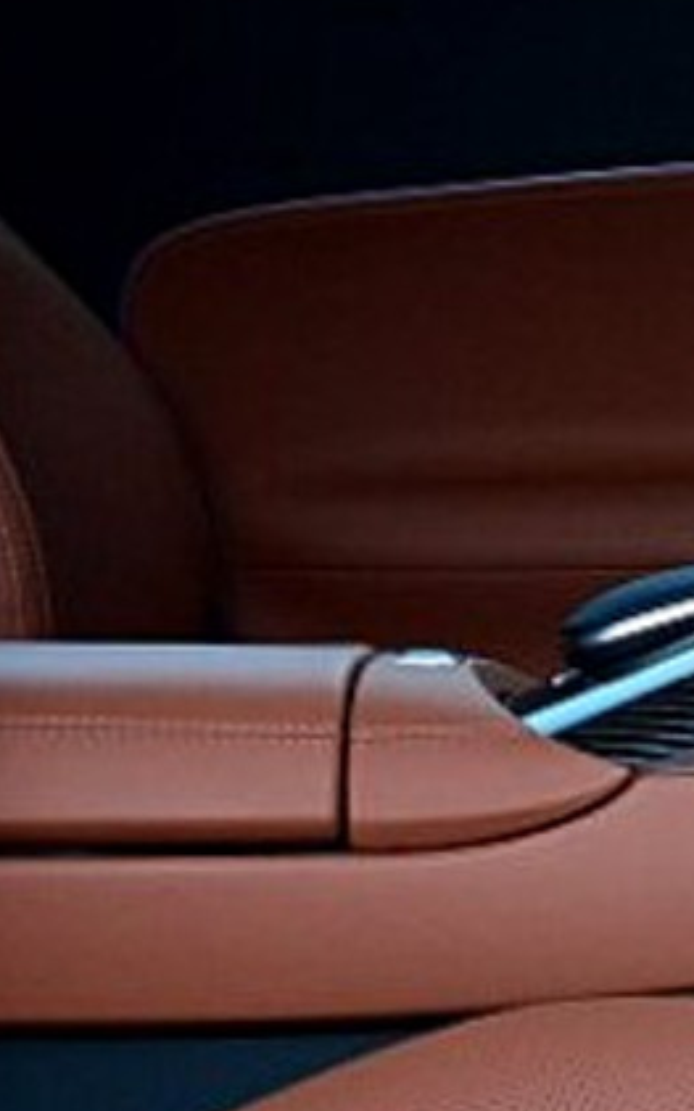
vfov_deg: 13.0
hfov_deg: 8.0
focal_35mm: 160
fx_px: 4853
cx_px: 1071
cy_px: 264
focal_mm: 23
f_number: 8
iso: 500
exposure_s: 1/60
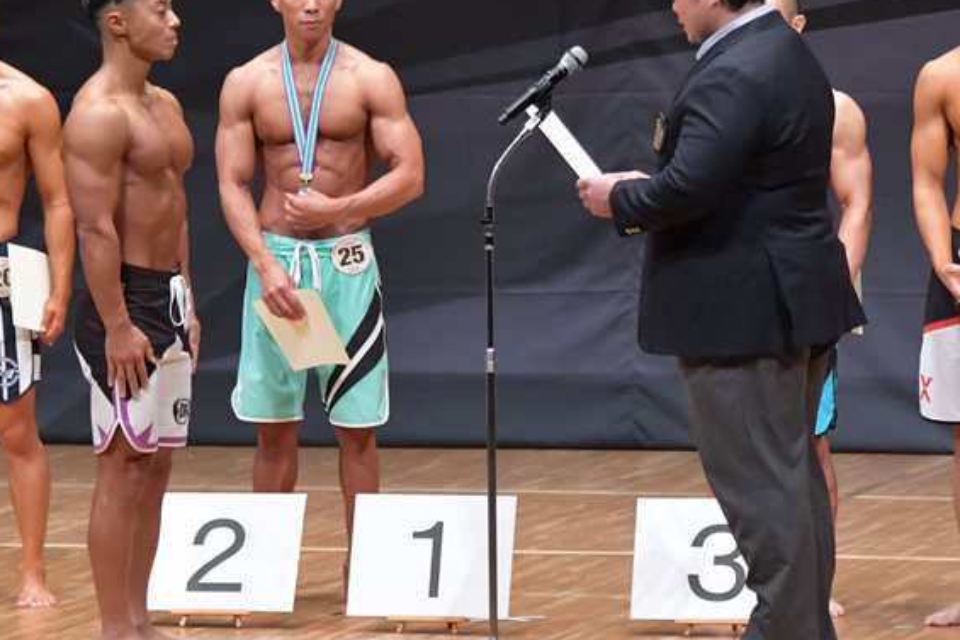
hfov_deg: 5.6
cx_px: 477
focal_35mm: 370
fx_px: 9869
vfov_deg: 3.7
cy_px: 292
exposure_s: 1/400
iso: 8000
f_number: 5.6
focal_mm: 180
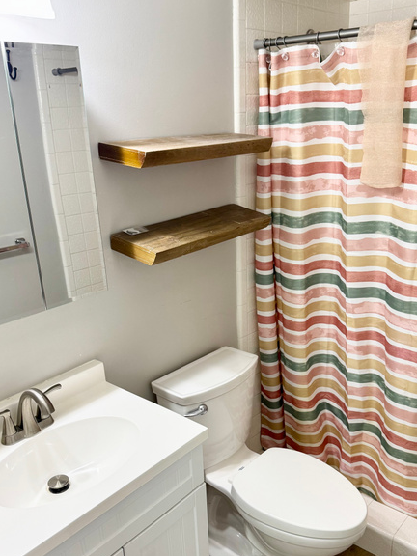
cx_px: 214
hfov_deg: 44.2
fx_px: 514
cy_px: 314
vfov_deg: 56.6
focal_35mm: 32
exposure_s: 1/121
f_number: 1.78
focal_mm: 6.76
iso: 200
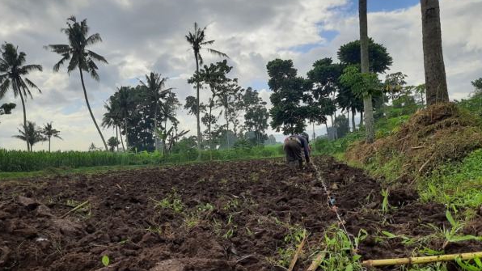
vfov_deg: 41.3
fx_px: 358
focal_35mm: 28
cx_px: 239
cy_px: 162
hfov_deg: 67.9
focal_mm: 4.6
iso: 20
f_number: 2
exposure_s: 1/943
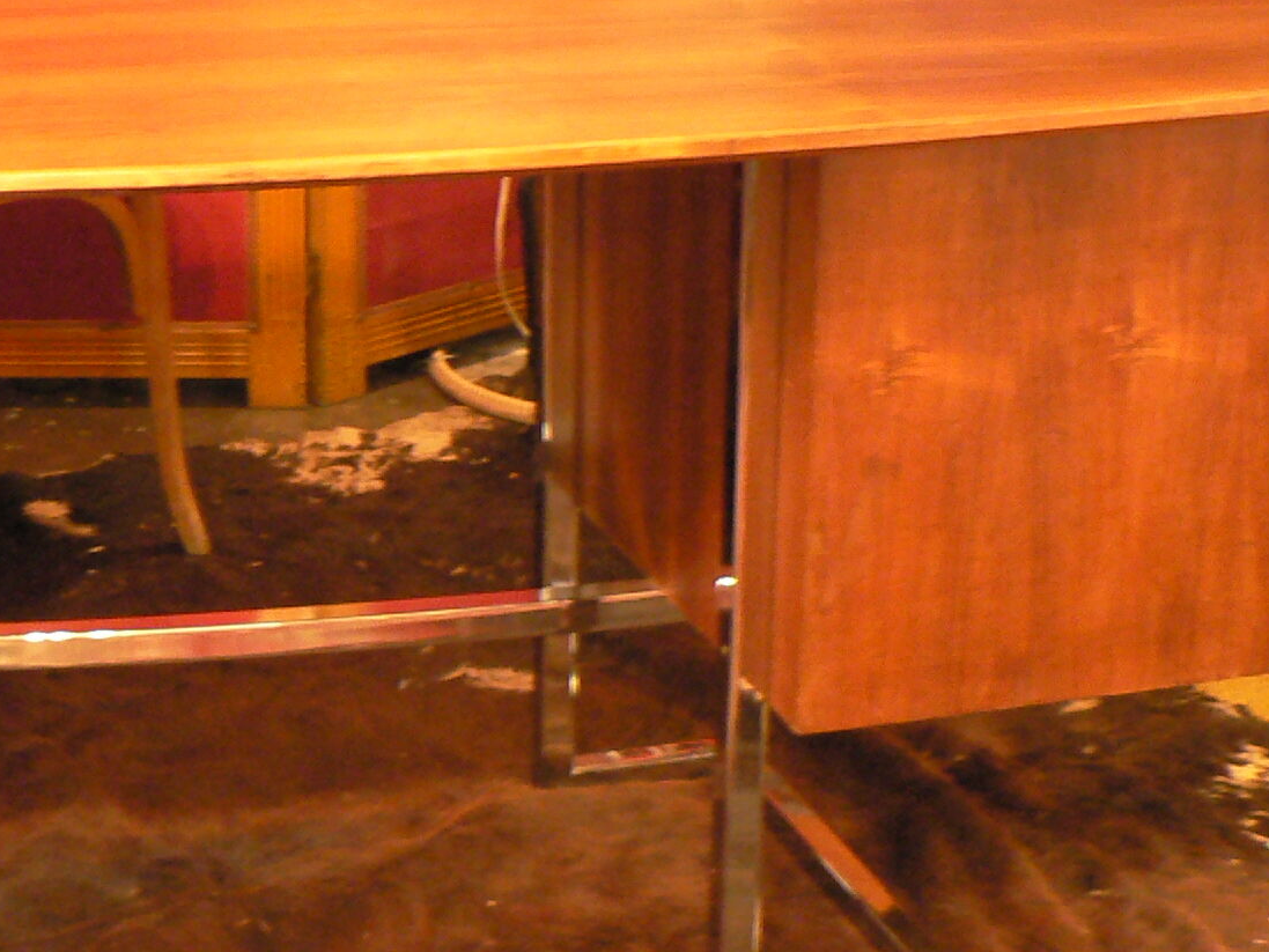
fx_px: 3080
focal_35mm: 84
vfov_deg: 17.6
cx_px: 156
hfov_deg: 22.8
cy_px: 452
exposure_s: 1/4
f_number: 2.8
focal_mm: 6
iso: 200
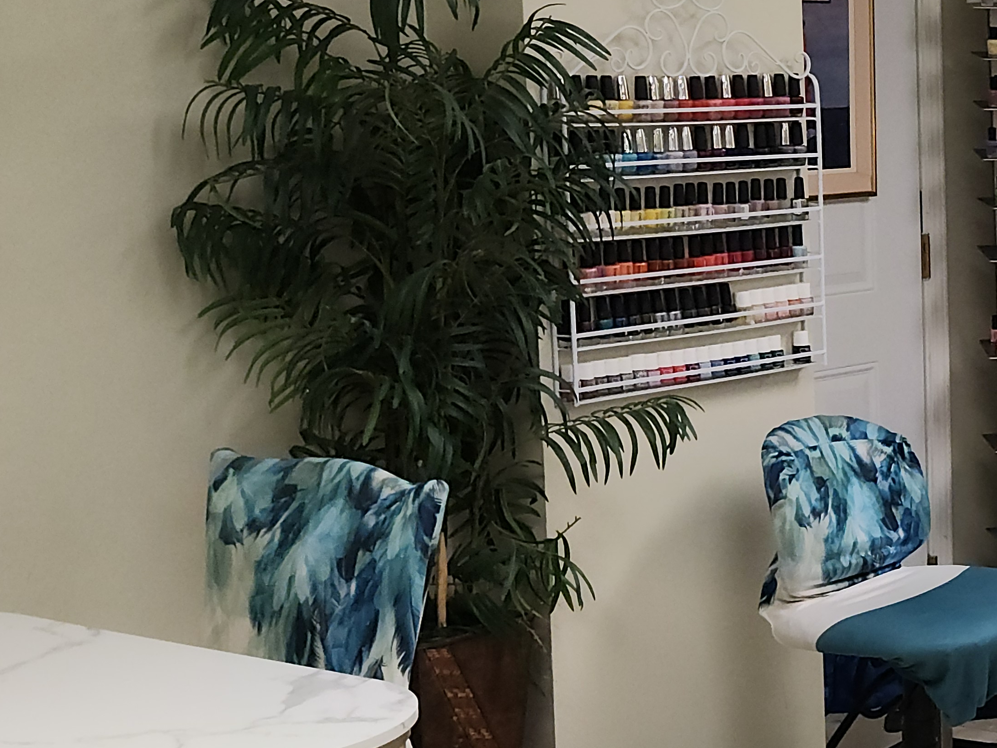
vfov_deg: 17.2
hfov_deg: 18.9
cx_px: 1655
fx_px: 2477
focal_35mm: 86
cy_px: 368
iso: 80
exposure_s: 1/60
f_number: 1.8
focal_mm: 5.4
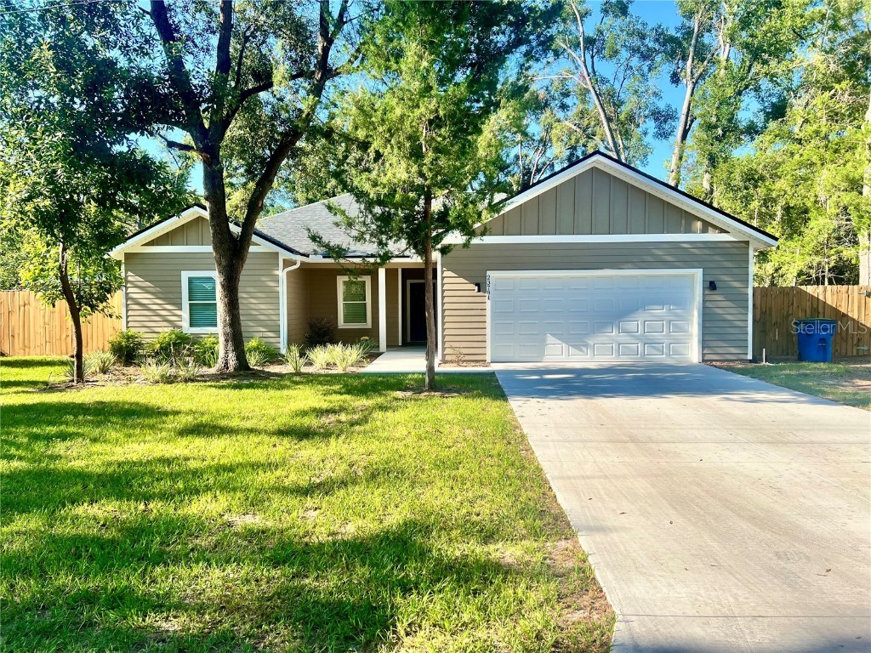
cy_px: 326
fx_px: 654
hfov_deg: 67.3
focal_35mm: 26
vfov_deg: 53.1
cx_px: 436
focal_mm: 5.7
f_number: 1.5
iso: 50
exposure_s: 1/1972
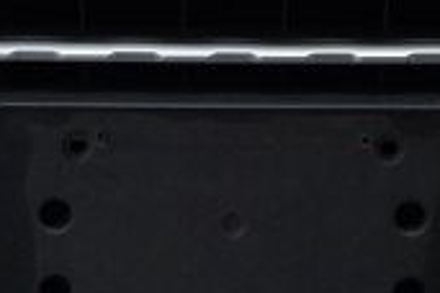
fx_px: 2750
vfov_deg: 6.0
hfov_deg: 9.1
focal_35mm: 225
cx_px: 219
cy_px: -122
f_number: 4
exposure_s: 1/40
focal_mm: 25
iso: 320
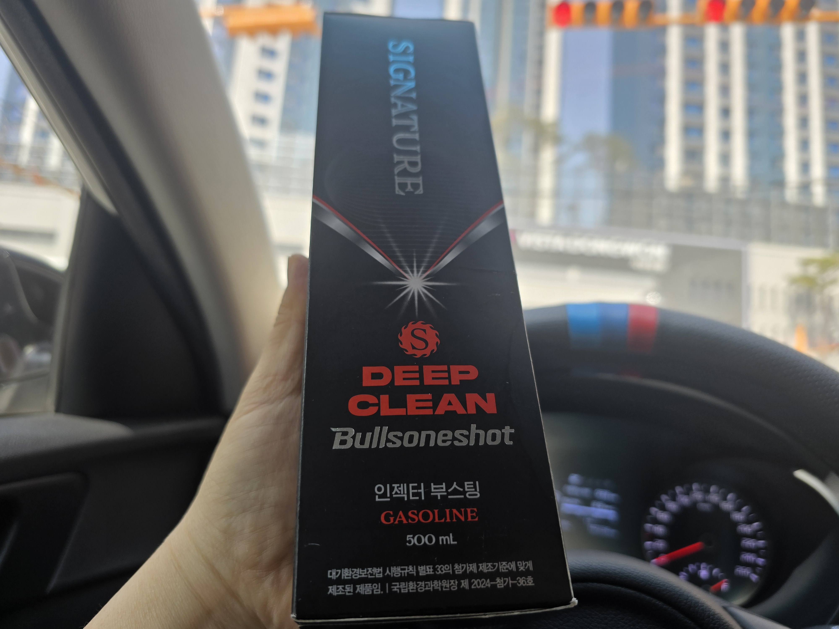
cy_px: 314
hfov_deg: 73.9
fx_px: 557
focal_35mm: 23
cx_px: 420
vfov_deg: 58.9
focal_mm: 6.3
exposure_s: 1/180
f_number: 1.7
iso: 40
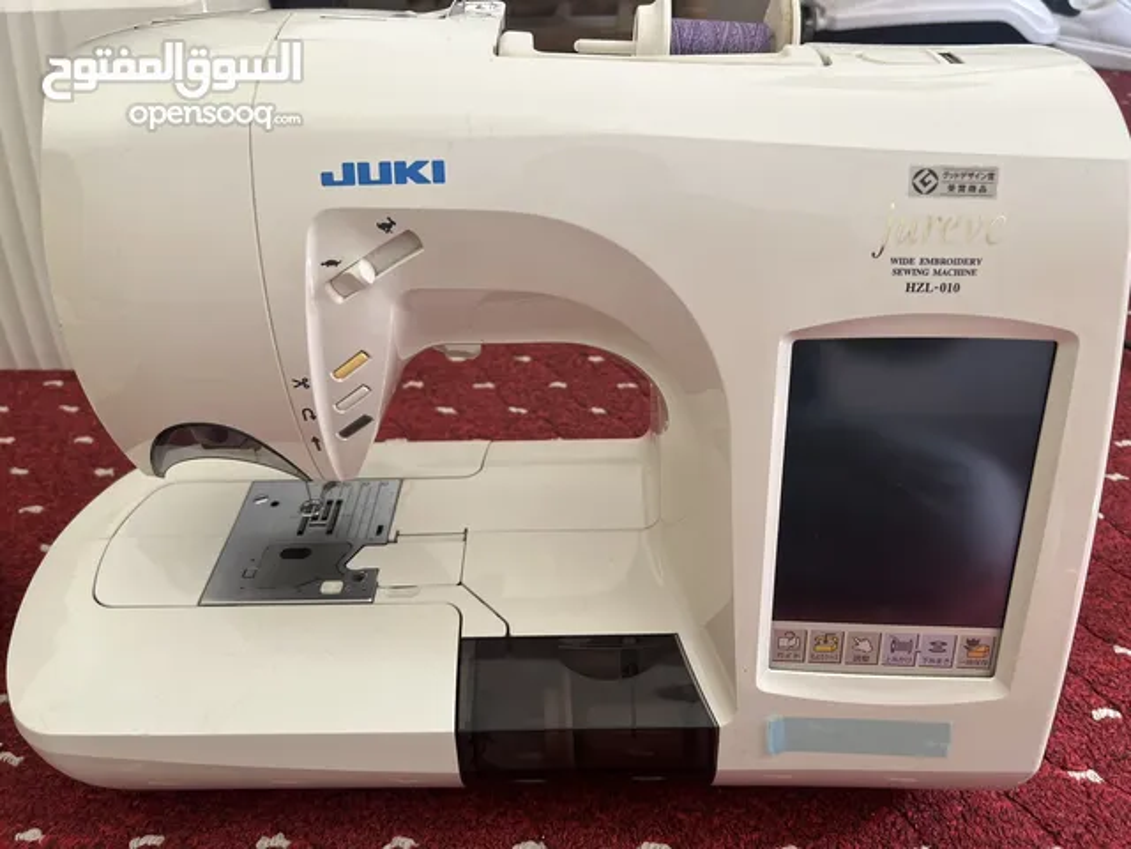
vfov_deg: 53.1
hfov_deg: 67.3
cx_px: 566
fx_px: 849
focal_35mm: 26
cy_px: 424
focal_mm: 5.7
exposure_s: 1/111
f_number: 1.5
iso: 125
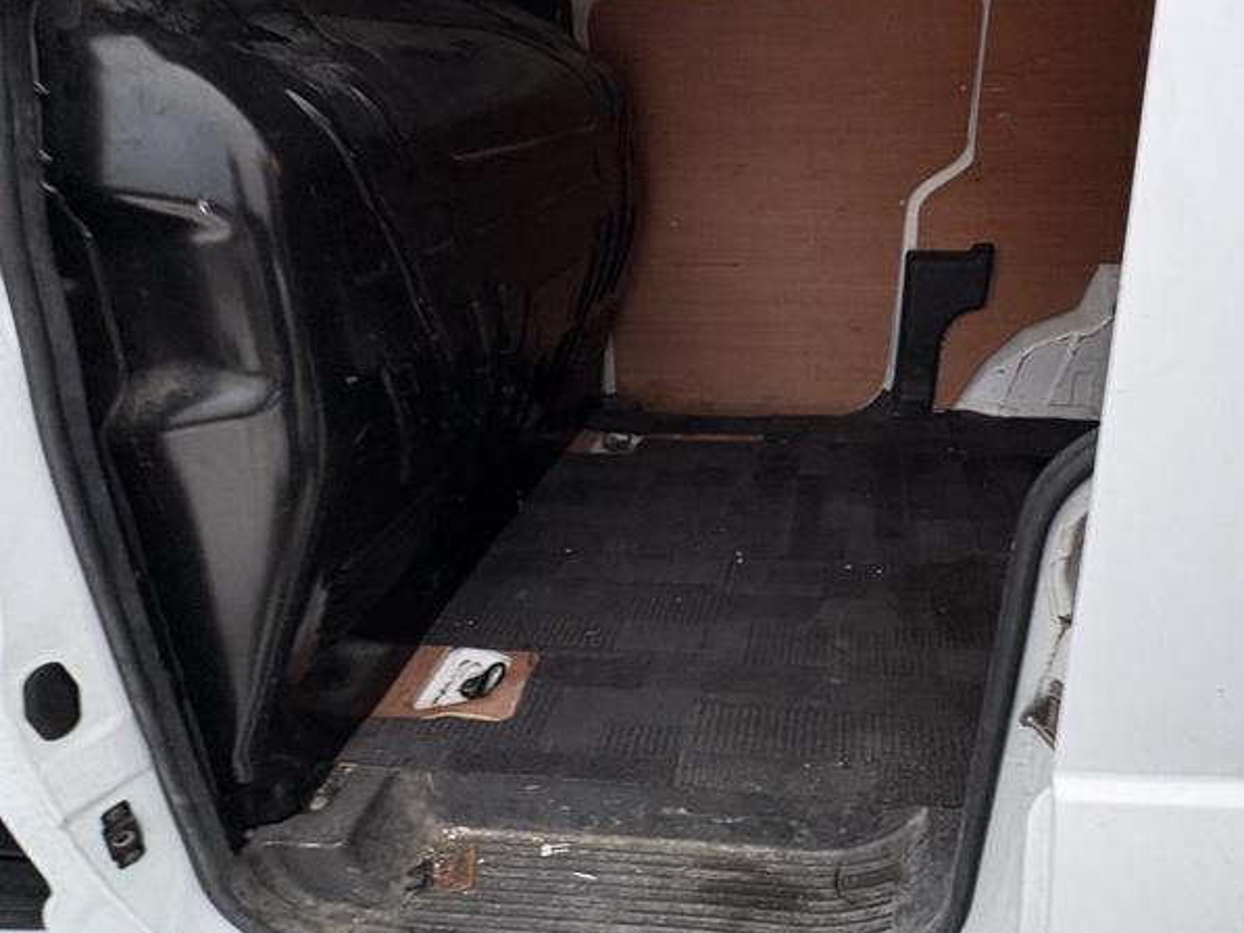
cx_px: 783
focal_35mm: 21
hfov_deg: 77.5
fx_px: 755
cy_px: 348
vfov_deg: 62.6
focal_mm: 2.22
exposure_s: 1/60
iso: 250
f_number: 2.2
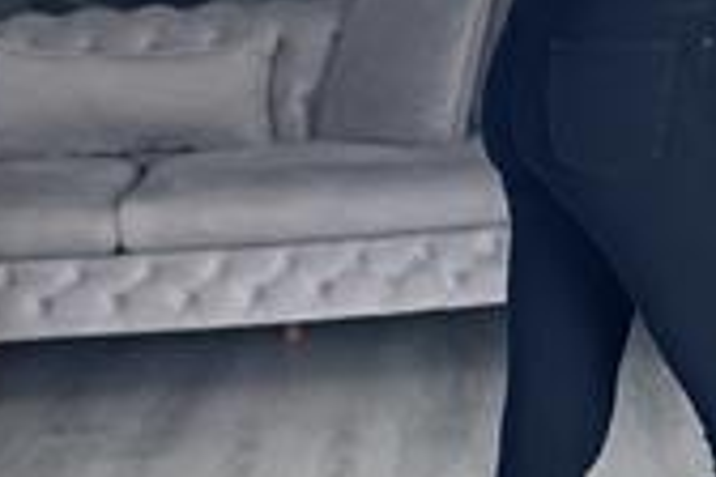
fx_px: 2983
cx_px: 644
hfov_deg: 13.6
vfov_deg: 9.1
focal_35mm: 150
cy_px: 111
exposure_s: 1/85
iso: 125
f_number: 1.78
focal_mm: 6.86
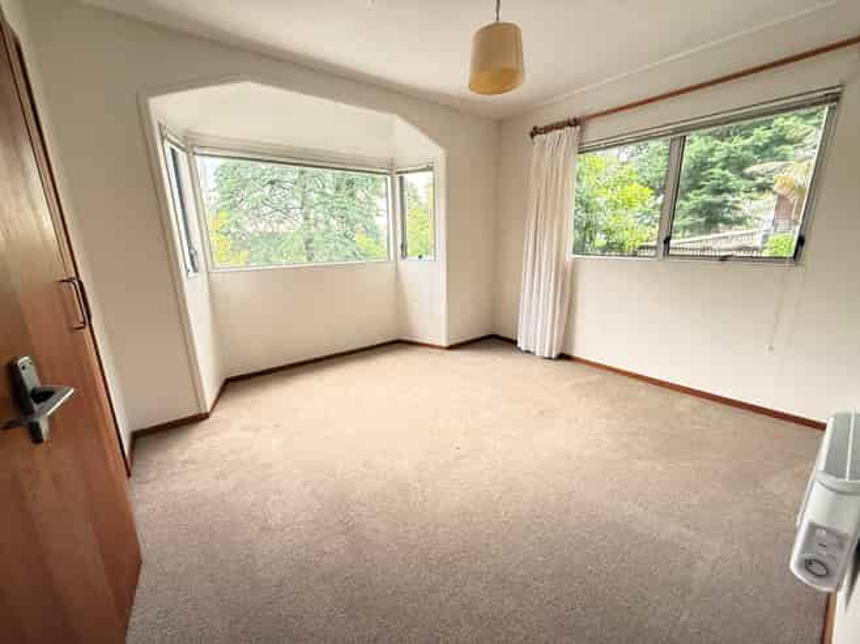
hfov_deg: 102.1
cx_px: 430
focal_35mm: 14
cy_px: 322
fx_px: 348
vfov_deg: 85.6
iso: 400
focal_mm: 2.22
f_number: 2.2
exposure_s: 1/60
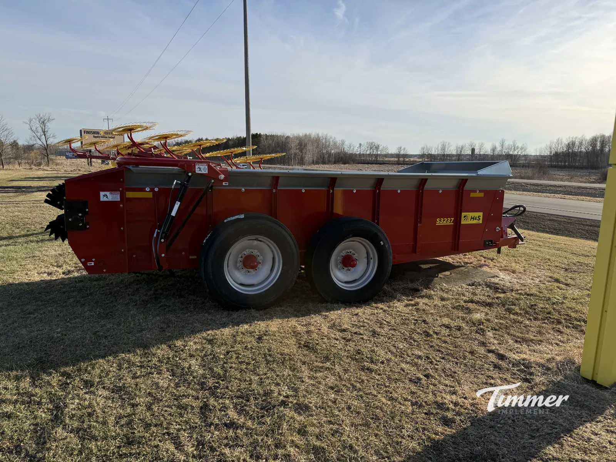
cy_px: 231
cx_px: 308
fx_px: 427
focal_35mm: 24
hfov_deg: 71.6
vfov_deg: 56.8
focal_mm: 6.76
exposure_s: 1/3953
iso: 80
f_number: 1.78
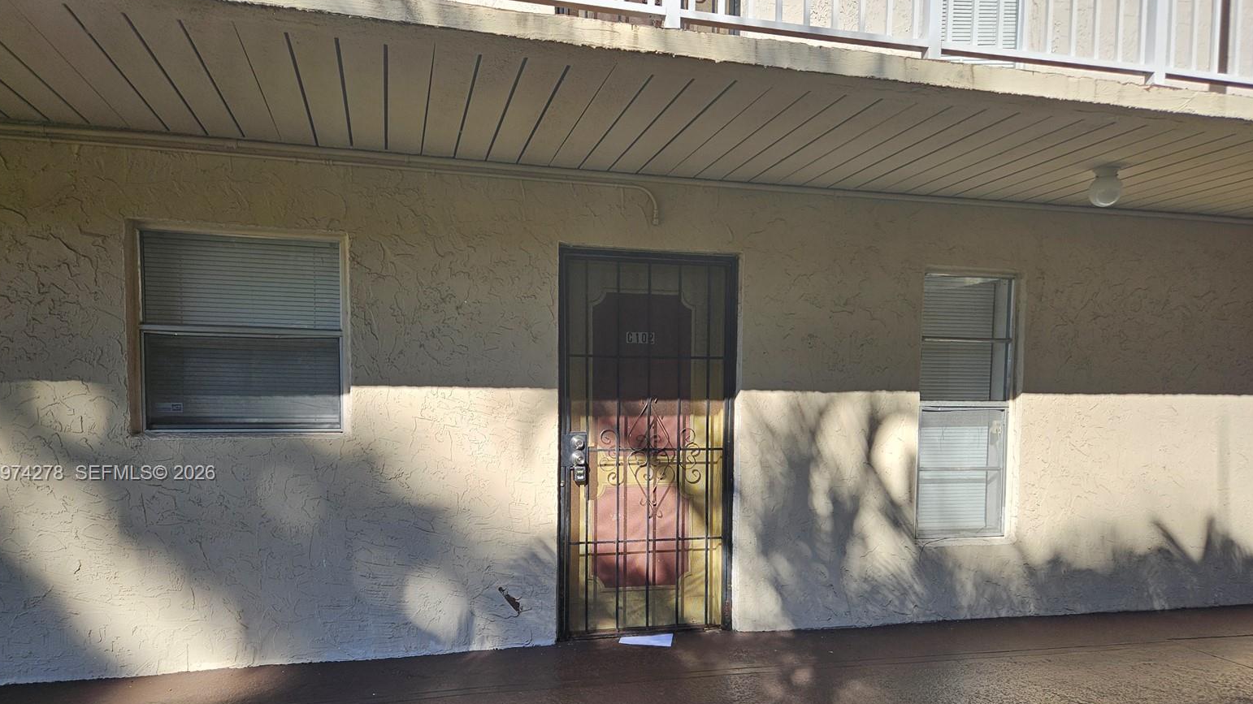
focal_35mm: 26
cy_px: 474
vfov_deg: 43.7
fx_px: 864
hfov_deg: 71.9
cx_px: 613
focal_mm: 5.4
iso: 25
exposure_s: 1/892
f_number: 1.8
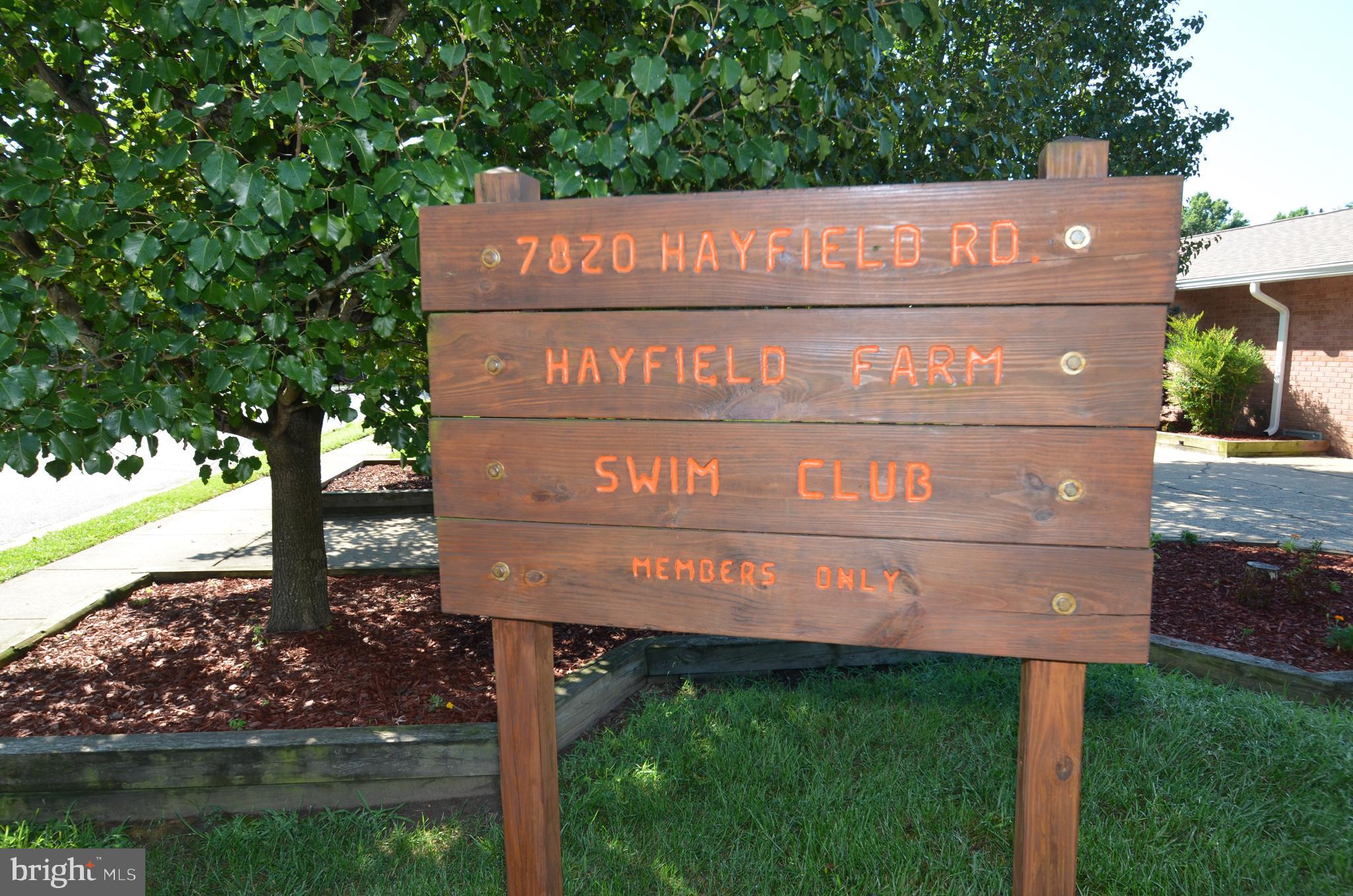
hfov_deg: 77.4
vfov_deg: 55.9
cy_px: 448
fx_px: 844
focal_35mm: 22
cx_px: 676
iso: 160
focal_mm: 15
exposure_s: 1/125
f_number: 5.6
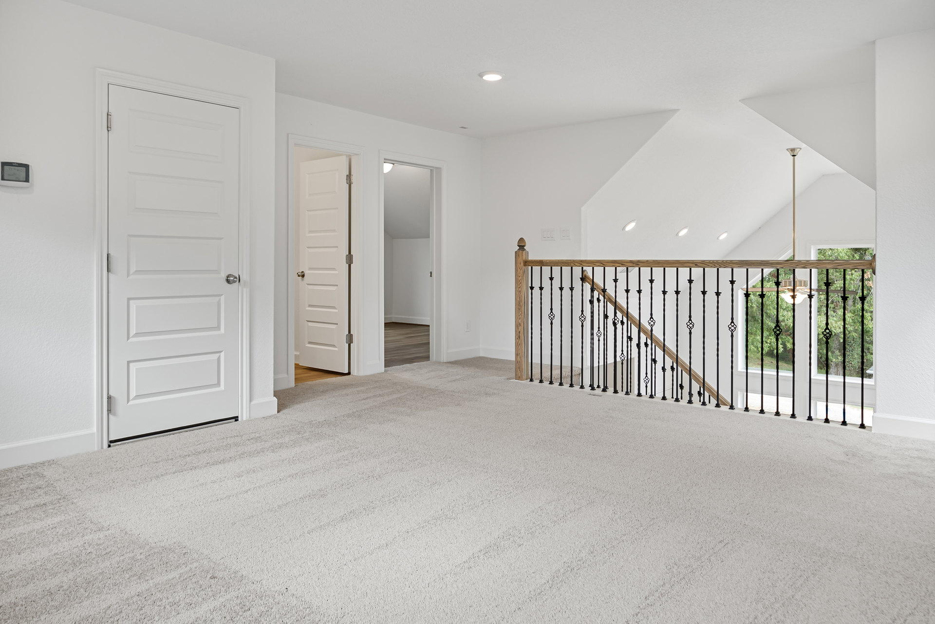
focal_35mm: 24
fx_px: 623
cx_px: 468
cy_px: 312
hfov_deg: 73.7
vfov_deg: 53.1
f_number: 2.8
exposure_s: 1/30
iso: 100
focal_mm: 16
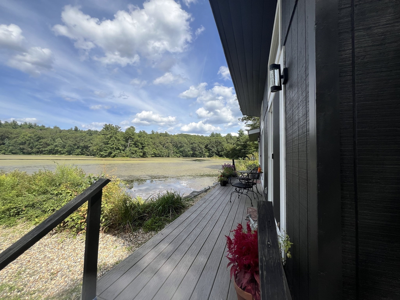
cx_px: 200
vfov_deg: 89.9
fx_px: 150
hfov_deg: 106.2
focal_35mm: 13
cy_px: 150
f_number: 1.8
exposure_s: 1/1597
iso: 32
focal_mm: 1.57
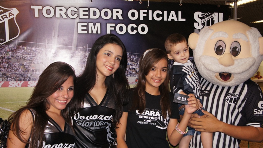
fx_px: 276
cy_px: 82
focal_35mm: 40
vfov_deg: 30.0
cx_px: 131
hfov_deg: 51.0
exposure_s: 1/60
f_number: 4
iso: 800
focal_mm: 25
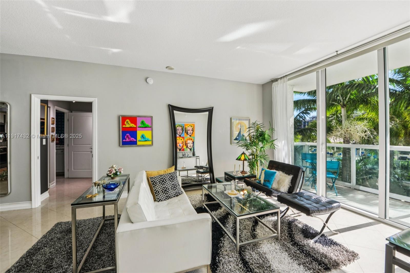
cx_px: 205
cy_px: 136
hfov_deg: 104.3
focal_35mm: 14
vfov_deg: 81.2
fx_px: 159
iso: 200
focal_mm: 14
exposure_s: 1/100
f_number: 9
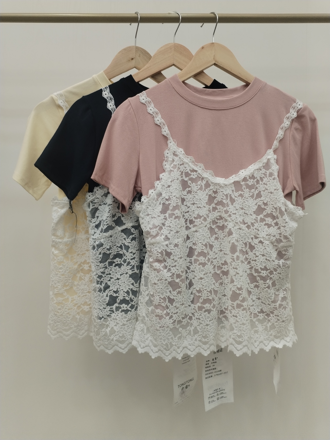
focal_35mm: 29
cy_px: 220
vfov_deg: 61.7
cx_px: 165
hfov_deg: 48.2
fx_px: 369
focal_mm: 4.75
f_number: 1.8
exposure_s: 1/120
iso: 167
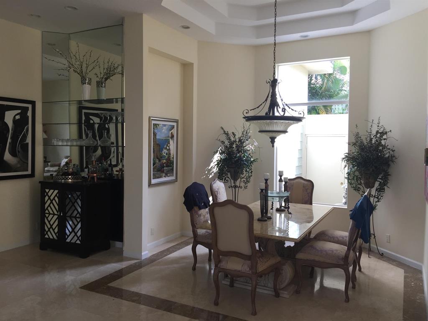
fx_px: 359
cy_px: 160
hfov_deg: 61.7
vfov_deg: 48.2
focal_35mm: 29
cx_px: 214
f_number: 2.2
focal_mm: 4.15
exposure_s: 1/120
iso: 50
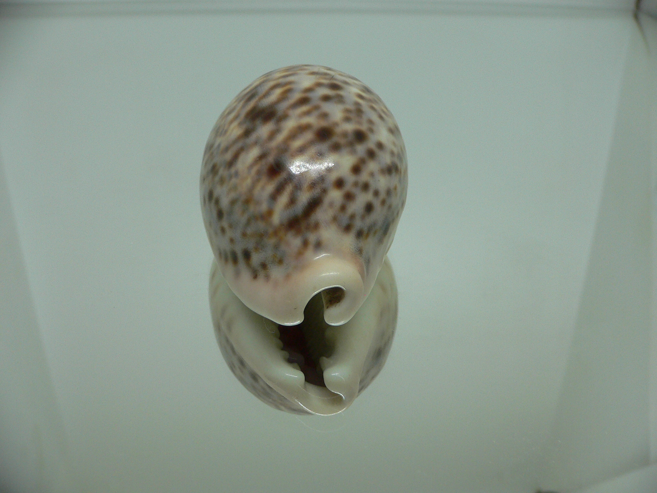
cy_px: 246
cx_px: 328
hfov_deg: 52.6
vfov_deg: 40.7
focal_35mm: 35
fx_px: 664
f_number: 2.8
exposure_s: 1/60
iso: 100
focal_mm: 4.6
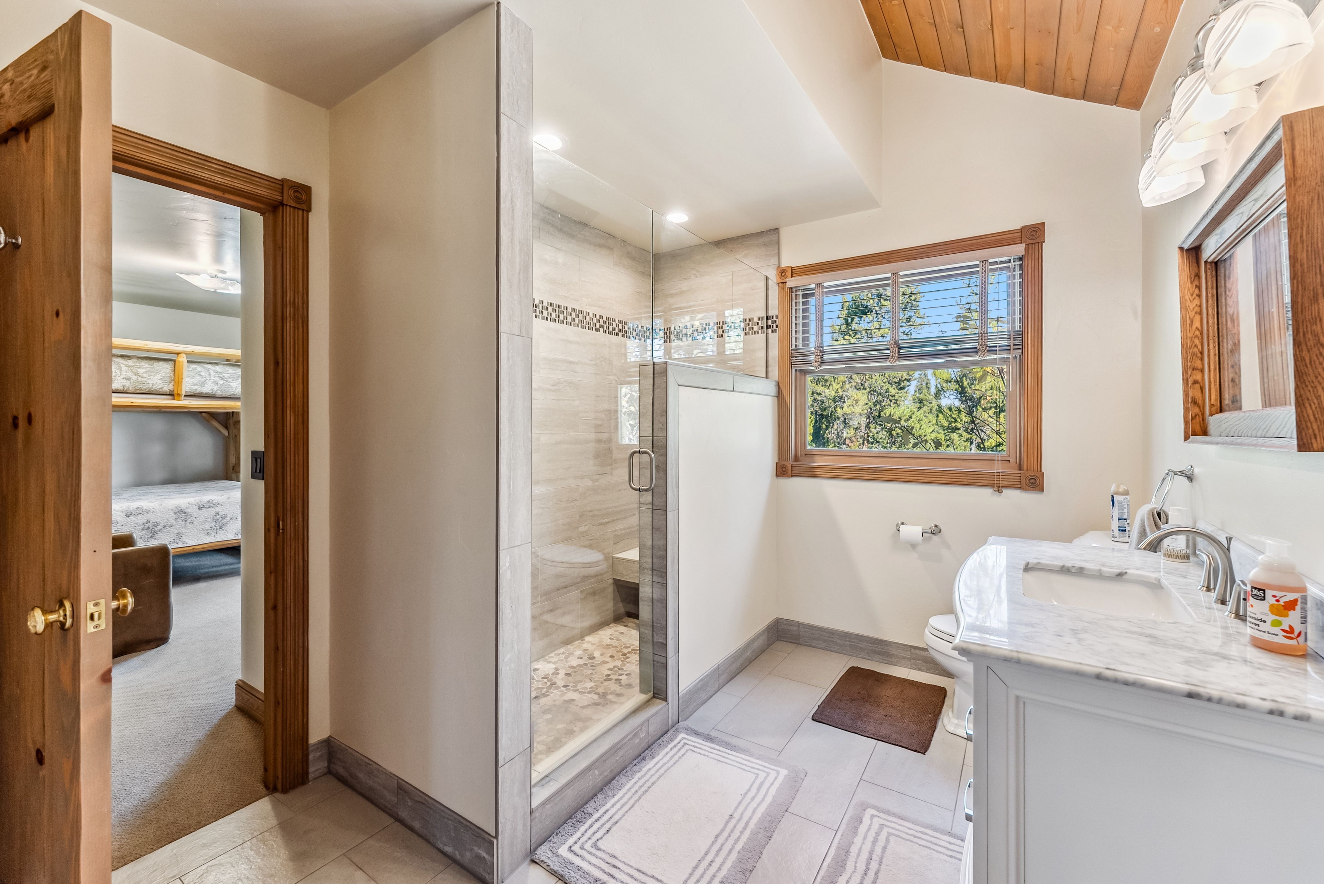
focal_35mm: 14
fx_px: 515
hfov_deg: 104.2
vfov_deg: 81.3
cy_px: 442
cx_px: 662
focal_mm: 14
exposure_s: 1/20
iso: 640
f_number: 7.1
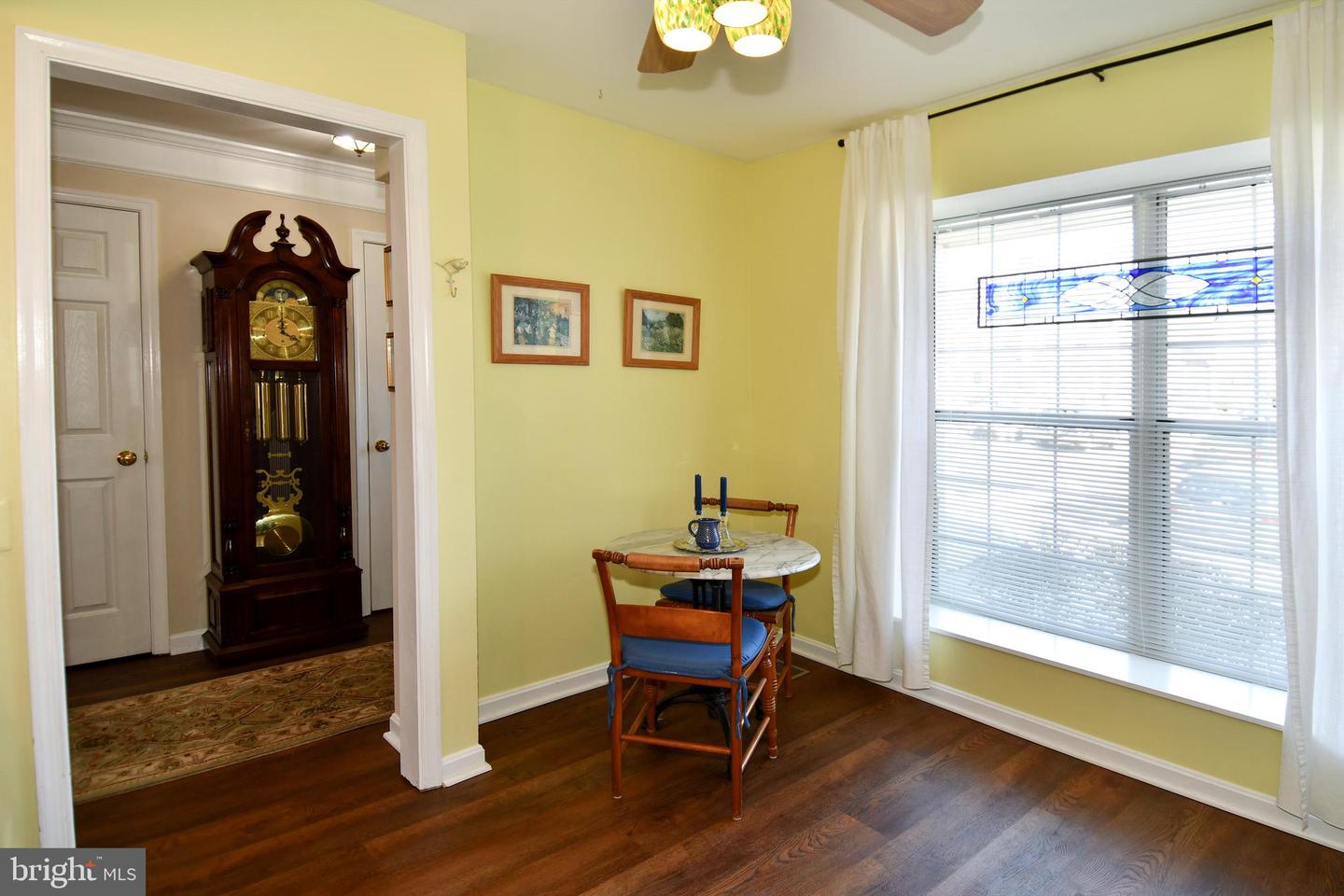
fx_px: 672
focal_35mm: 18
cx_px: 672
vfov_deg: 67.4
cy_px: 448
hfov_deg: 90.0
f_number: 4.5
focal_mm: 12
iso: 200
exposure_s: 1/80
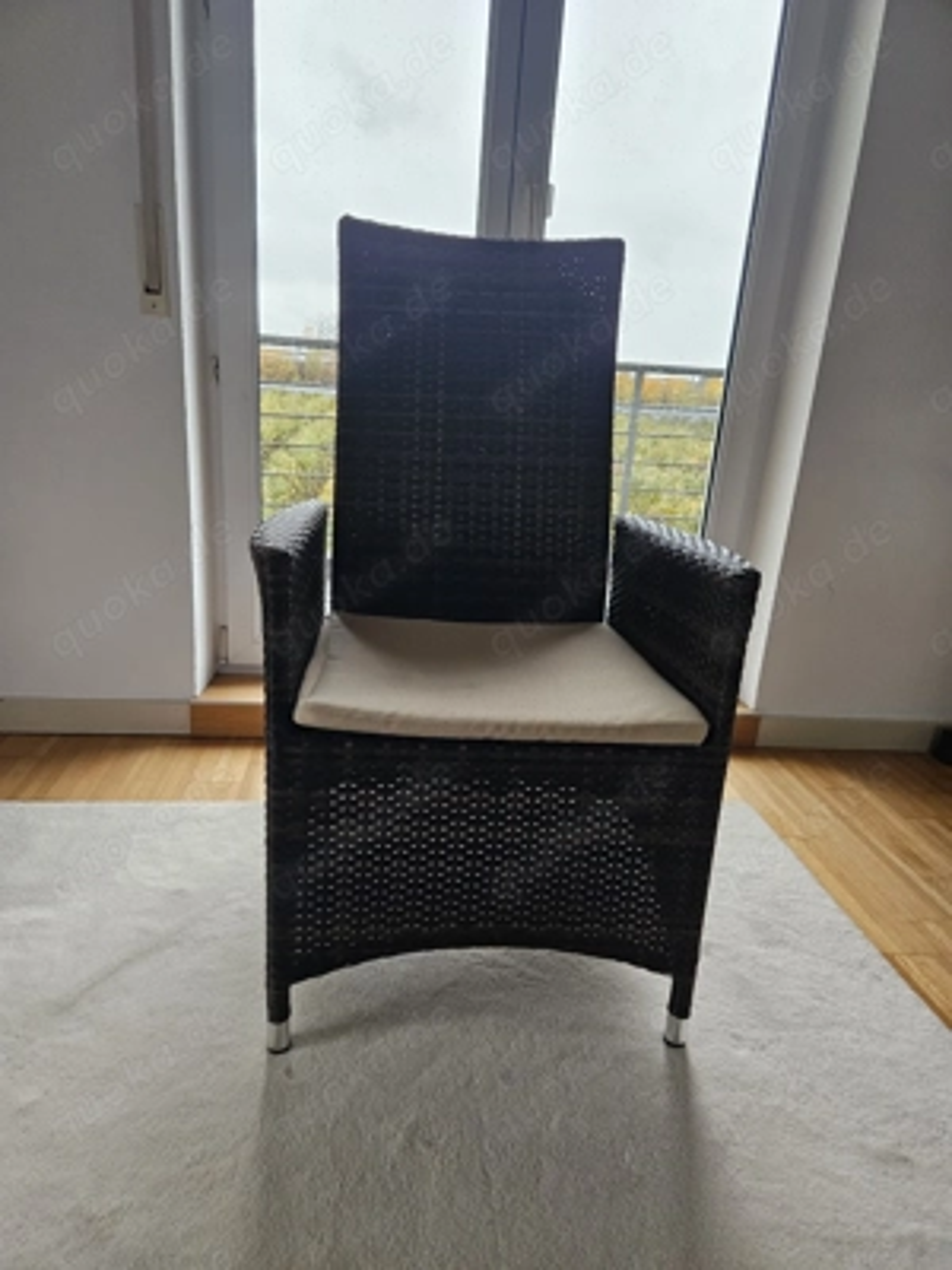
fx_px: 843
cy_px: 635
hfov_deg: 58.9
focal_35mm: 23
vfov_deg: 73.9
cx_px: 476
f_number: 1.8
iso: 400
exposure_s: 1/200
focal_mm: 5.4
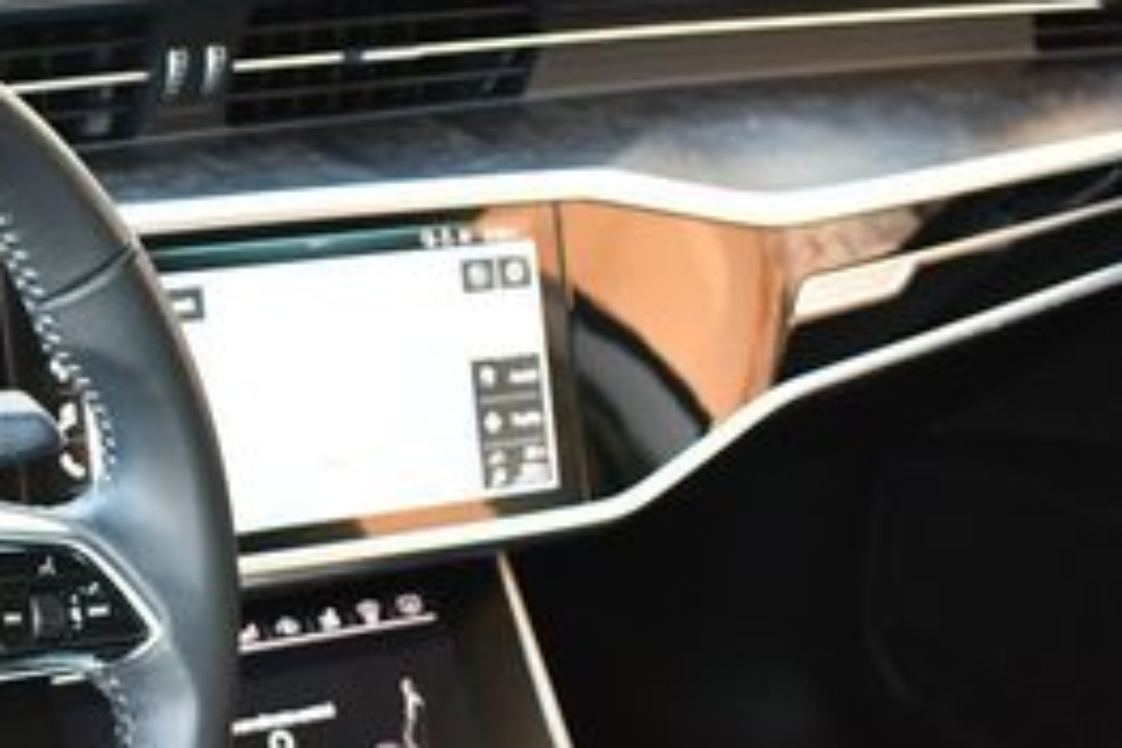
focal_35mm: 97
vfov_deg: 14.0
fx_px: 3023
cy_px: 676
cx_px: -149
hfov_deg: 20.0
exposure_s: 1/125
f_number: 3.5
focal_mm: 20
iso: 1100
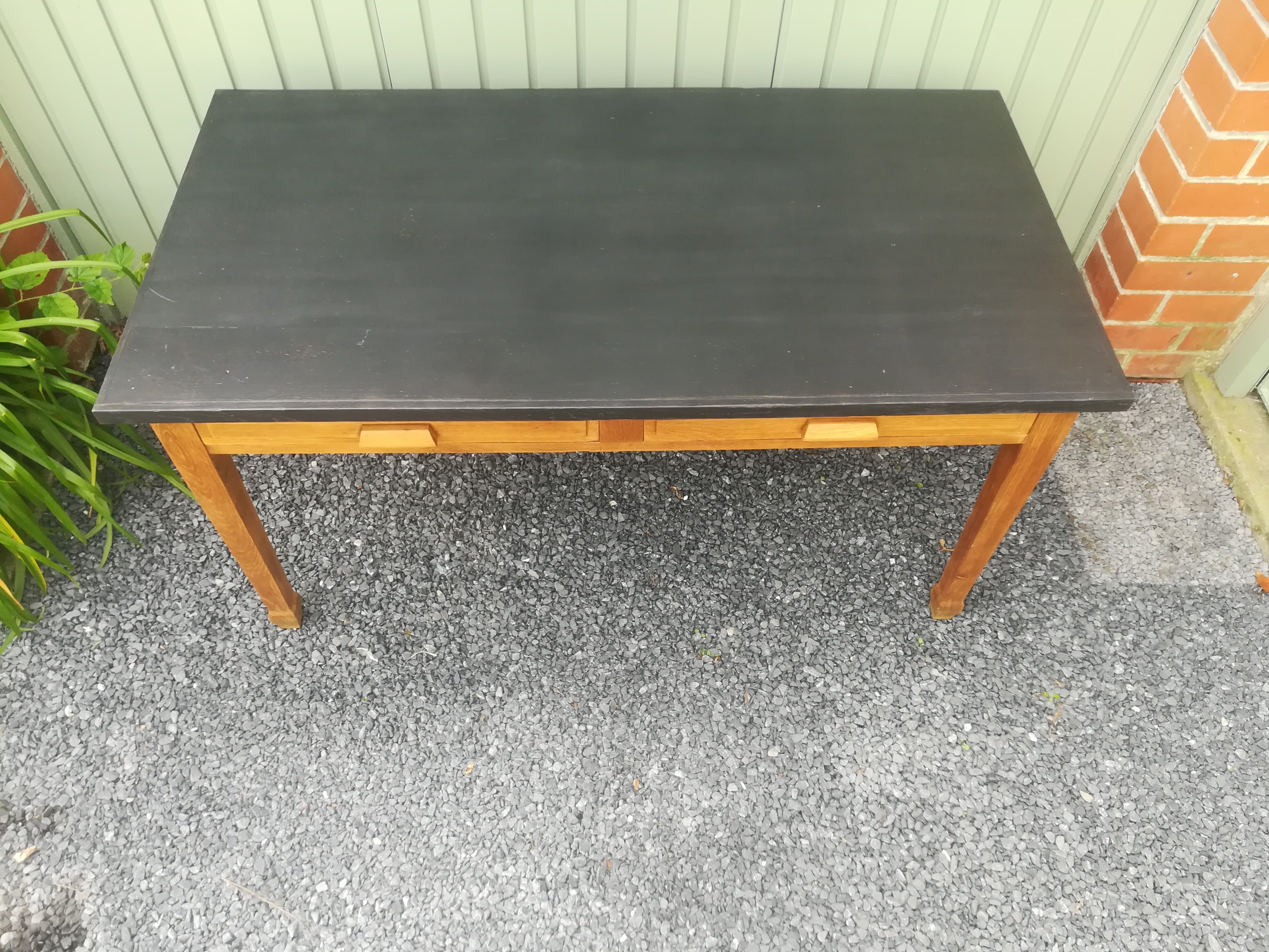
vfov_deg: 53.1
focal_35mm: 26
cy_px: 476
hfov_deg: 67.3
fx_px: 953
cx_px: 634
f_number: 2.2
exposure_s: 1/100
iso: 80
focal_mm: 3.83
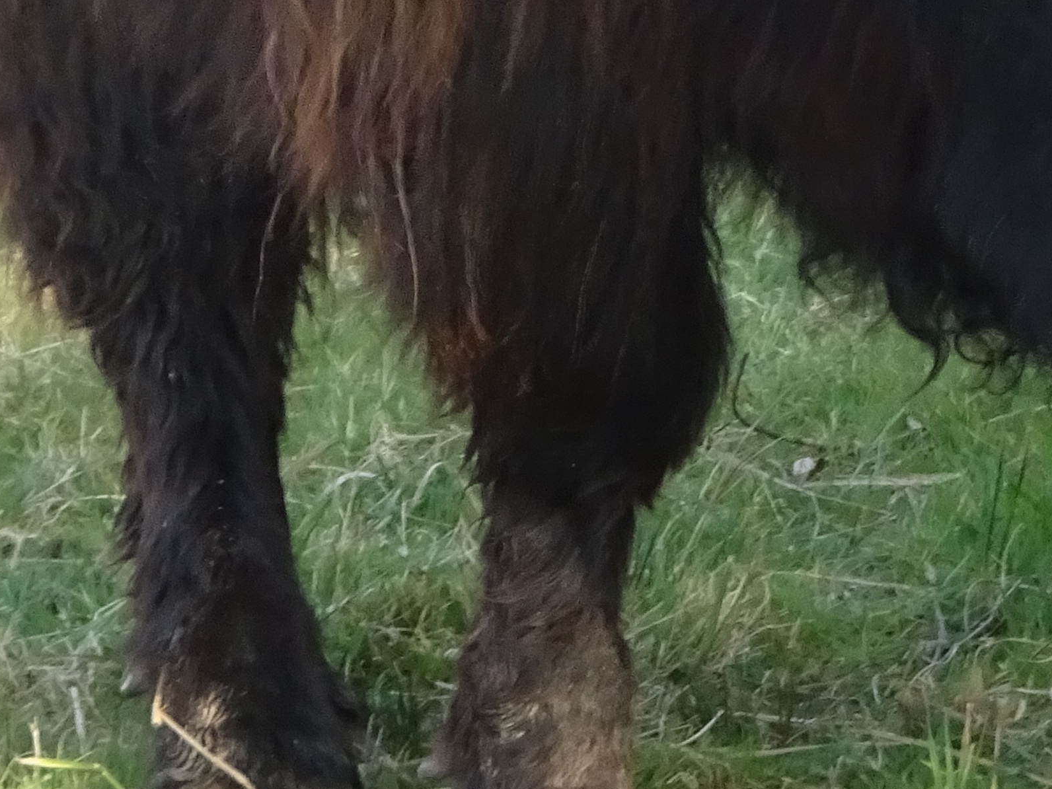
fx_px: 19815
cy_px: -220
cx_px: 669
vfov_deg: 2.3
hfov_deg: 3.0
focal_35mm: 652
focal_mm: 36.24
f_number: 6.3
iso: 400
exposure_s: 1/250
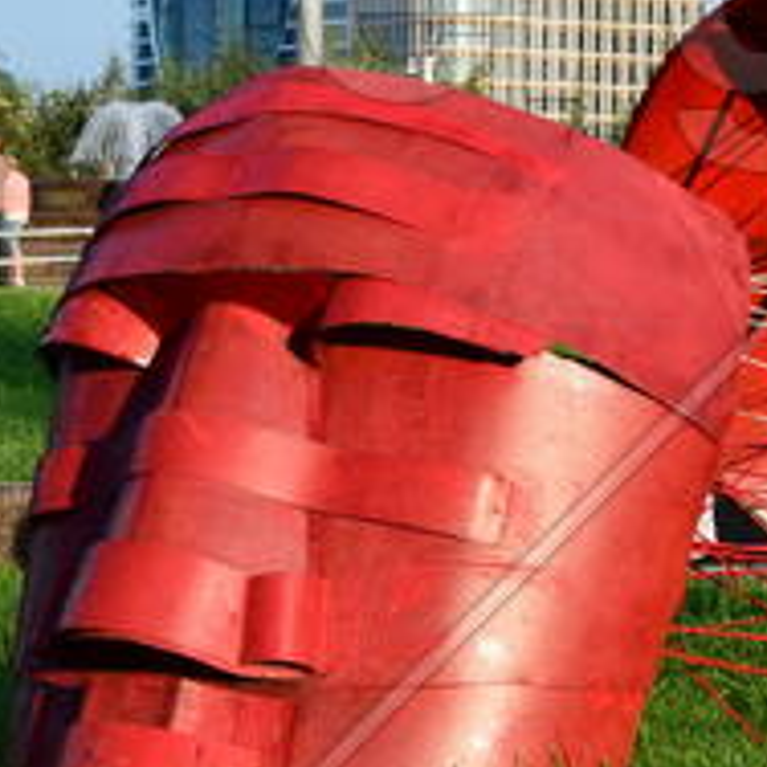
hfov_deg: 9.1
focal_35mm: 189
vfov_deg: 9.2
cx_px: 1089
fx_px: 4738
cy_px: 0
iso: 100
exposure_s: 1/80
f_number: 9
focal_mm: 32
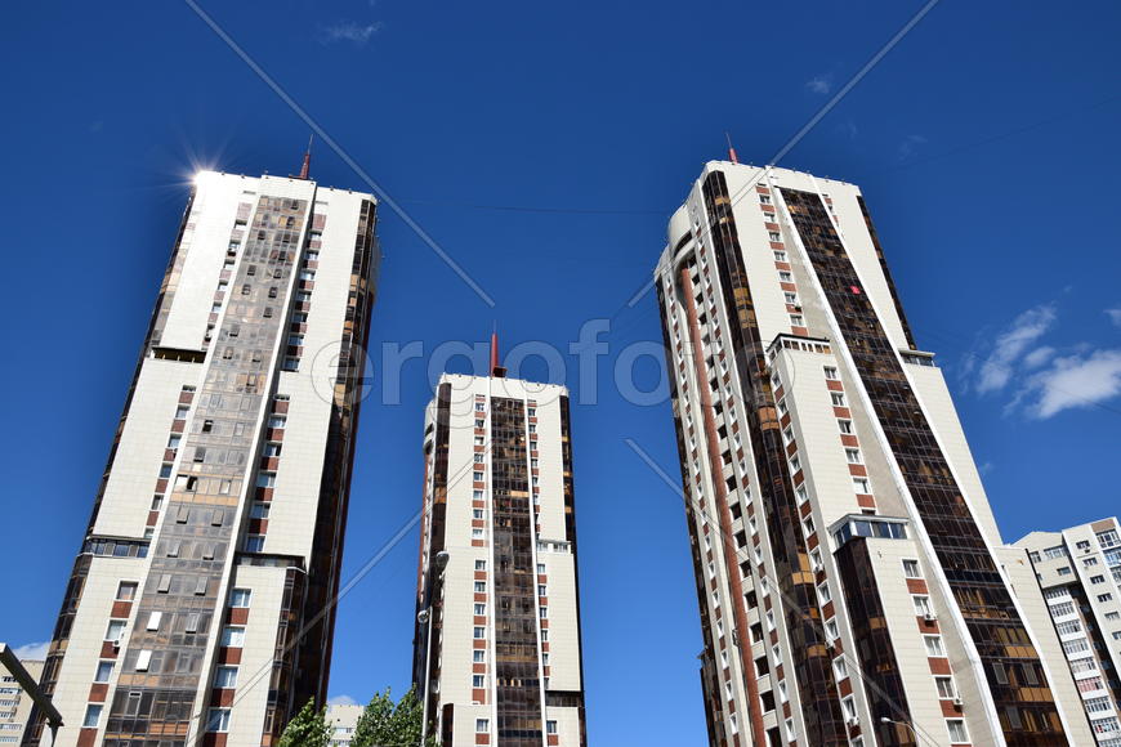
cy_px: 374
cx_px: 560
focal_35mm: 27
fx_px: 841
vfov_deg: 47.9
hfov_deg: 67.4
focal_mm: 18
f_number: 8
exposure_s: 1/640
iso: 200
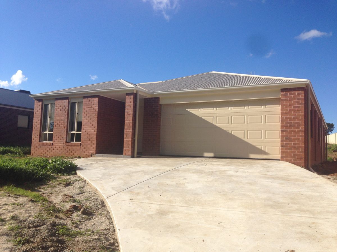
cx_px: 168
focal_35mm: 33
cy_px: 126
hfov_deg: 55.4
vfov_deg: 42.9
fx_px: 321
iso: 50
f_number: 2.4
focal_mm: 4.12
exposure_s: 1/1748
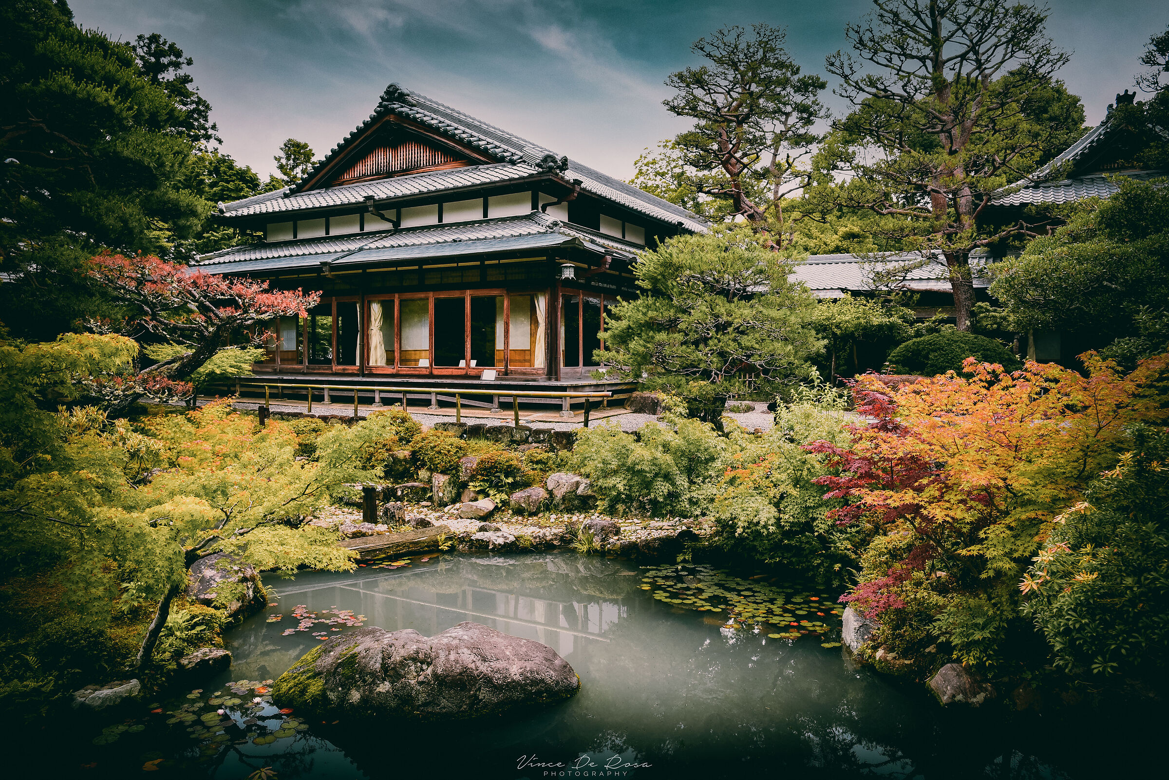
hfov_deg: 73.7
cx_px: 584
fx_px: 780
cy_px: 390
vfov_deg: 53.2
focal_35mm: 24
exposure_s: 1/200
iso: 500
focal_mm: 24
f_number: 9
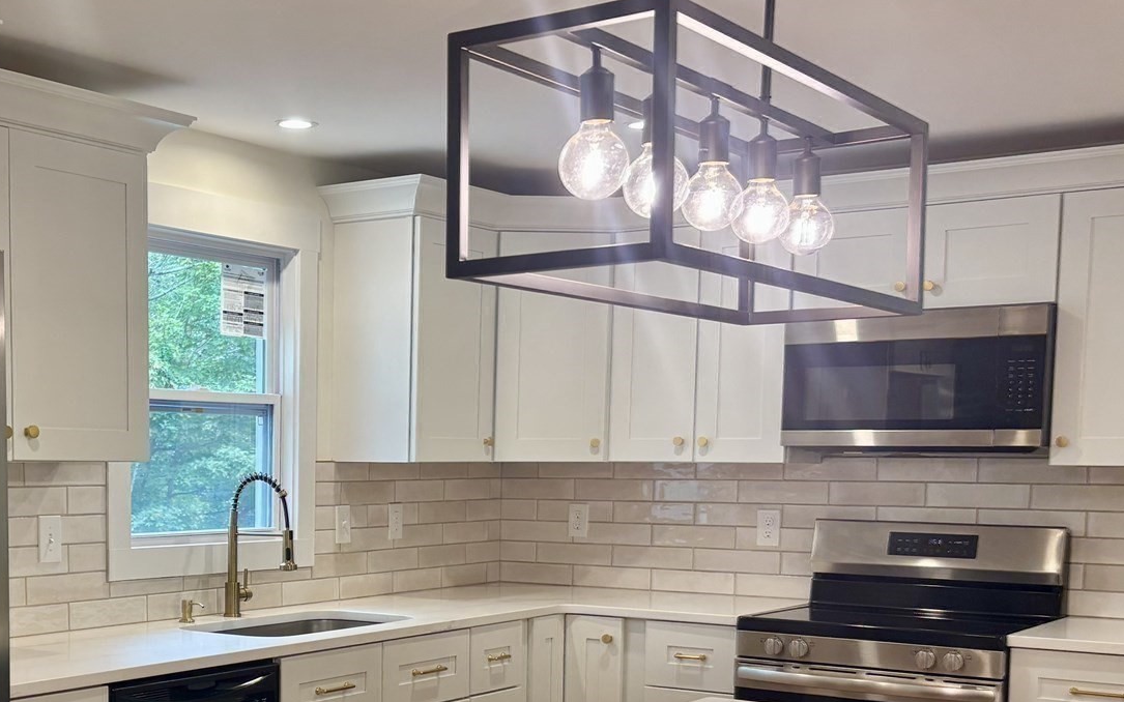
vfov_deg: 24.4
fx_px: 1593
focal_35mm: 52
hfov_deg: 37.8
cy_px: 588
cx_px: 266
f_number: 1.6
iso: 100
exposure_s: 1/120
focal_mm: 5.96
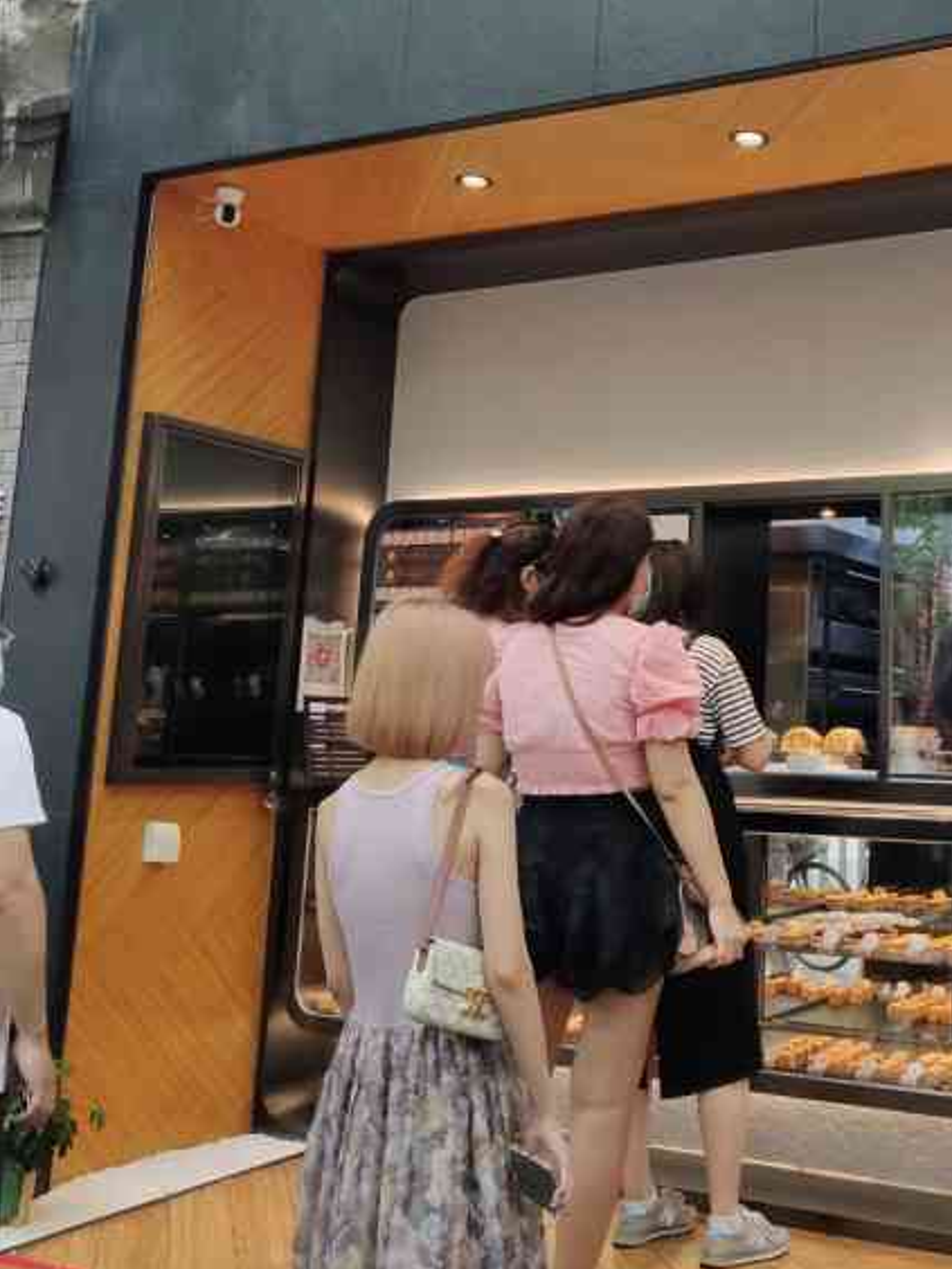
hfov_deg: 32.5
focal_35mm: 43
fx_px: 1577
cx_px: 785
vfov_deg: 43.4
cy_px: 453
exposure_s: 1/167
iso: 112
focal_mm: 4.75
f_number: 1.75
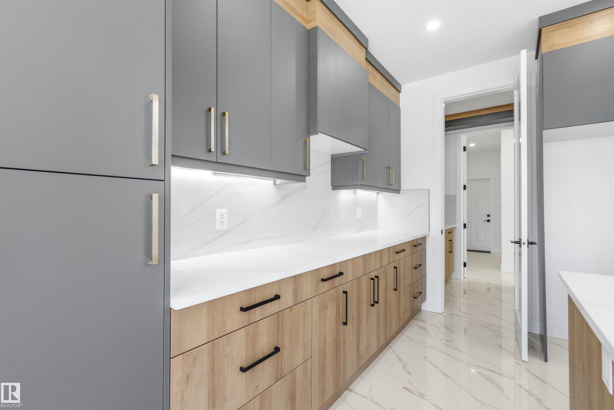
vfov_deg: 72.1
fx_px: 281
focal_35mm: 16
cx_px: 307
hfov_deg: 95.0
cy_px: 205
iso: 200
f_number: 9.5
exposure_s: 1/10
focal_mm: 11
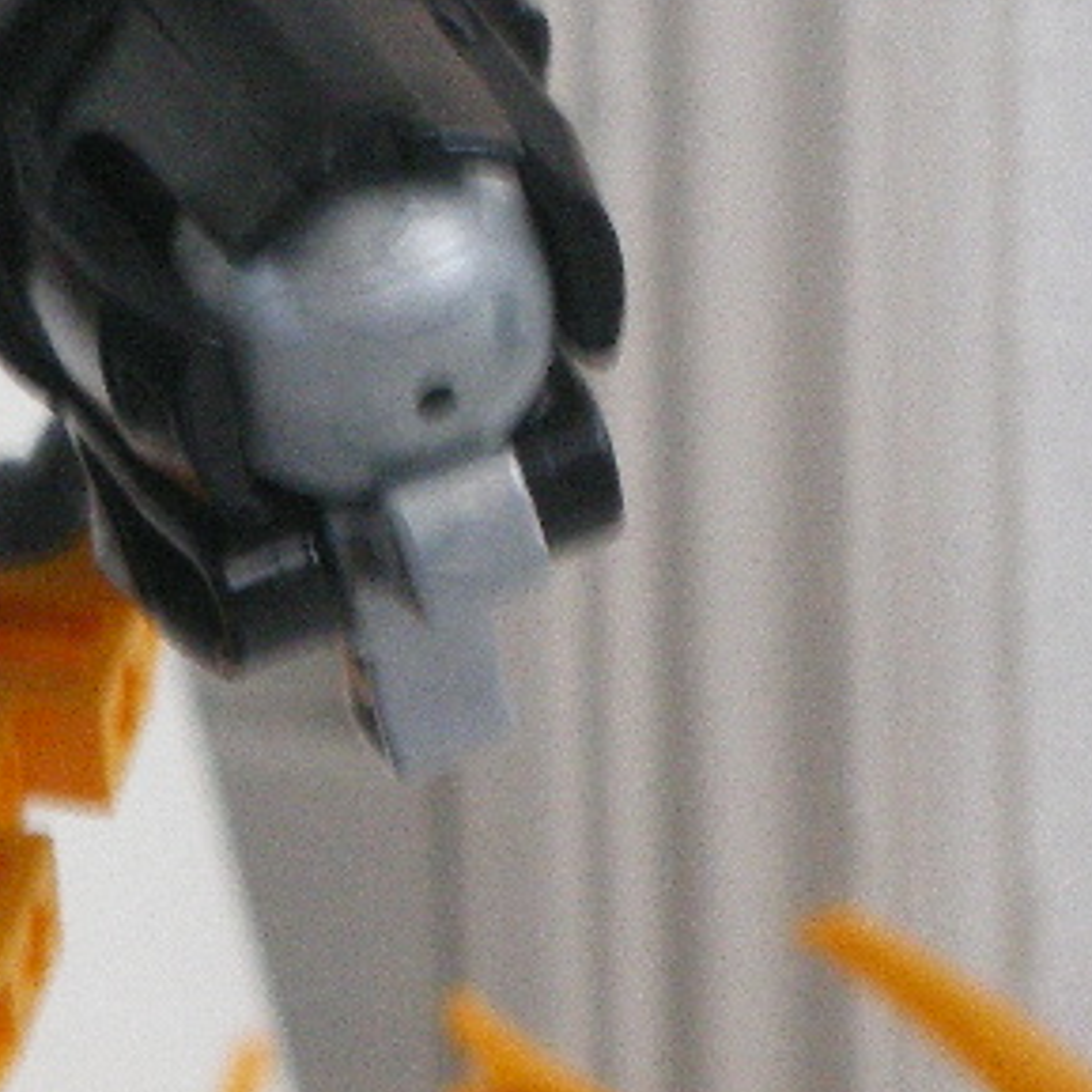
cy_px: 884
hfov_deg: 14.3
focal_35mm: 119
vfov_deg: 14.6
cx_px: -117
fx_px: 4247
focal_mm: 6.3
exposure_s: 1/13
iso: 400
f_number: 3.1
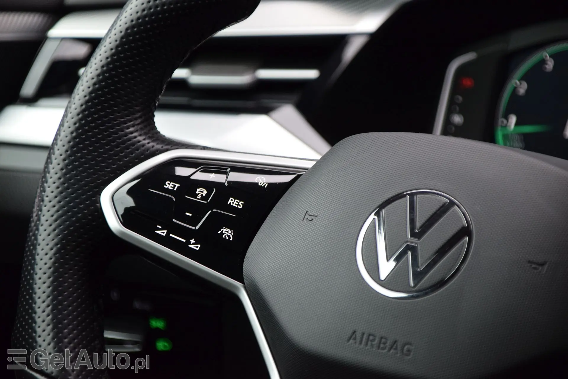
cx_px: 284
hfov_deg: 9.1
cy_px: 190
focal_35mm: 225
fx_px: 3550
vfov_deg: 6.1
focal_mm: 150
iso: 1000
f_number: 6
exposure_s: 1/250
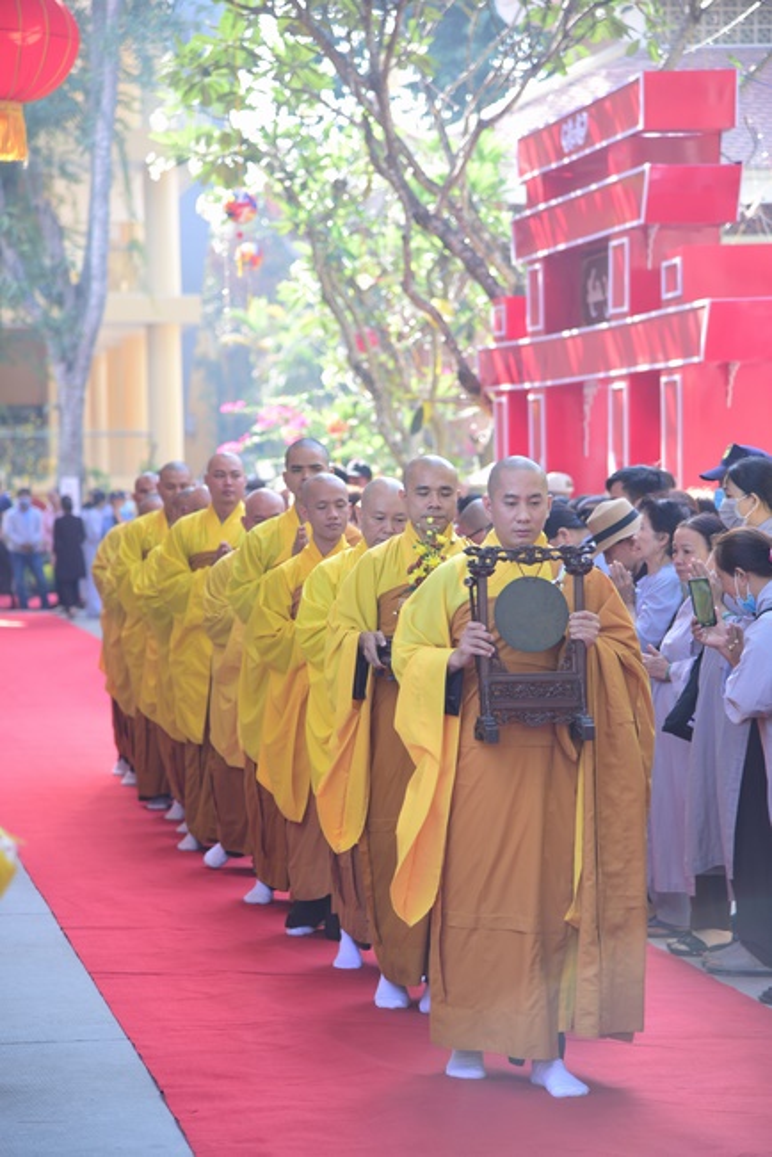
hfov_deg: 12.5
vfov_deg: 18.6
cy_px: 578
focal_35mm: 110
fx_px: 3534
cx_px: 386
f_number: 4
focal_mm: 110
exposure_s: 1/100
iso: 160
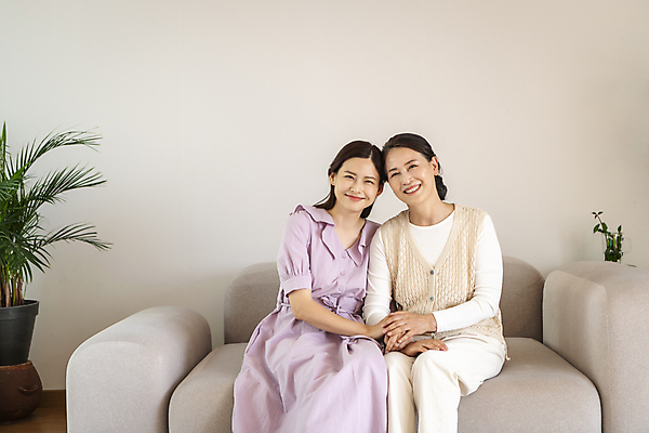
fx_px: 991
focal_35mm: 55
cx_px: 324
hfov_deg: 36.2
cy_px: 216
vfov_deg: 24.6
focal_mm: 55
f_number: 2.8
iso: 200
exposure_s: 1/200
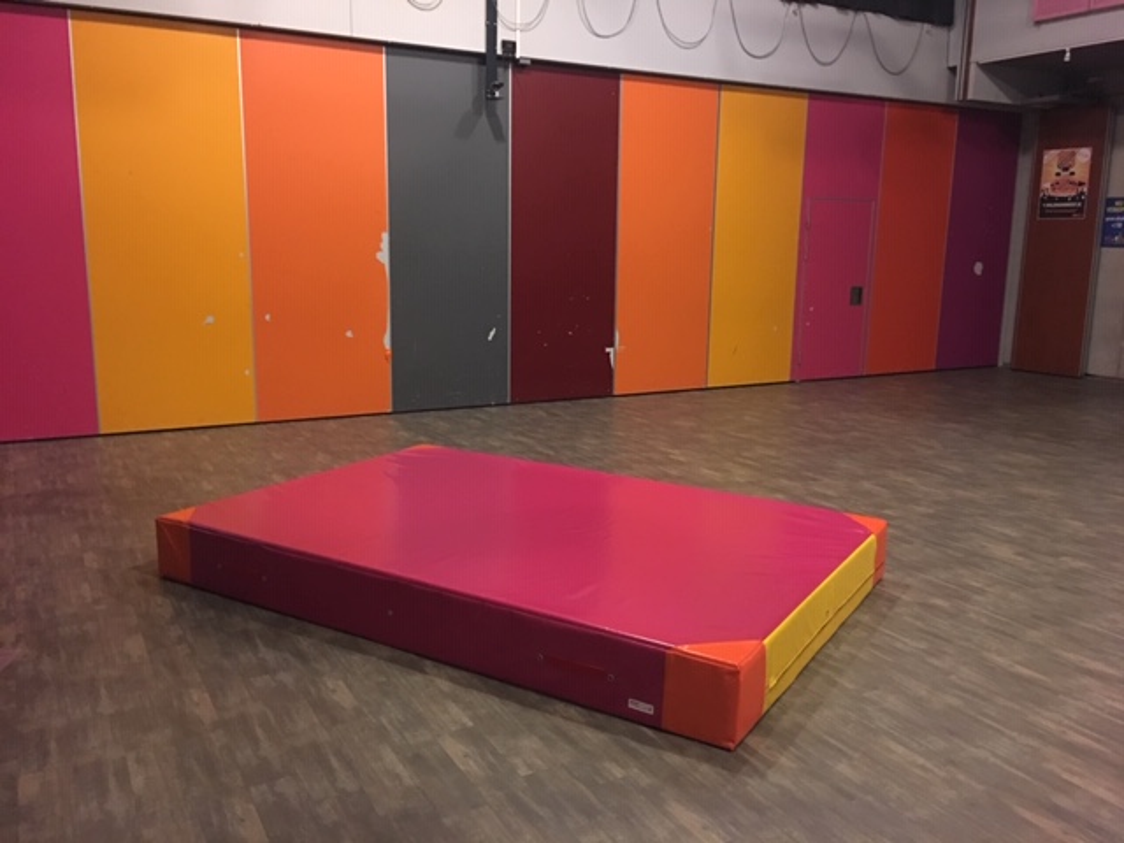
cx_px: 562
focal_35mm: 29
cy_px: 422
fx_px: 942
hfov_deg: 61.7
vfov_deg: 48.2
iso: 125
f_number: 2.2
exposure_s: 1/4
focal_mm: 4.15
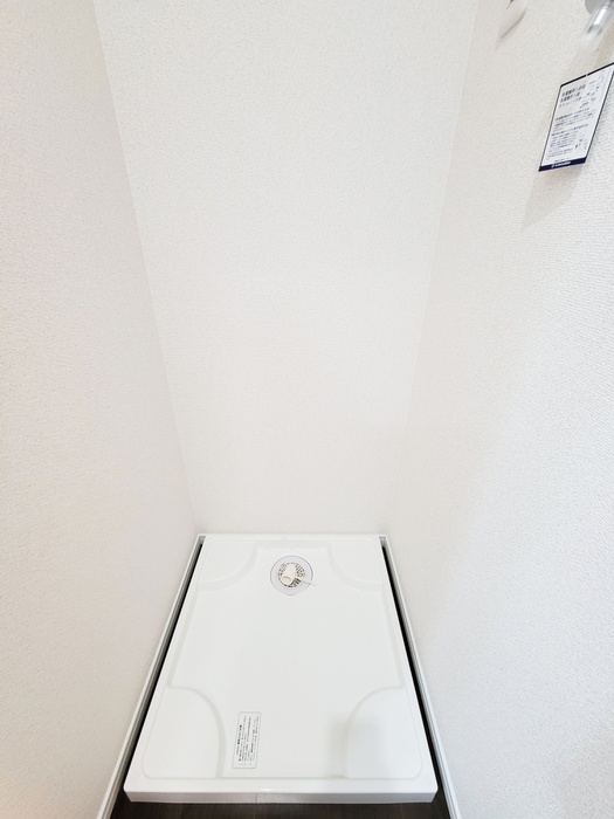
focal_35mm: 13
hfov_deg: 89.9
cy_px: 410
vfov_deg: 106.2
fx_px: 307
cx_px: 307
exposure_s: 1/50
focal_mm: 2.2
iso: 320
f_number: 2.2
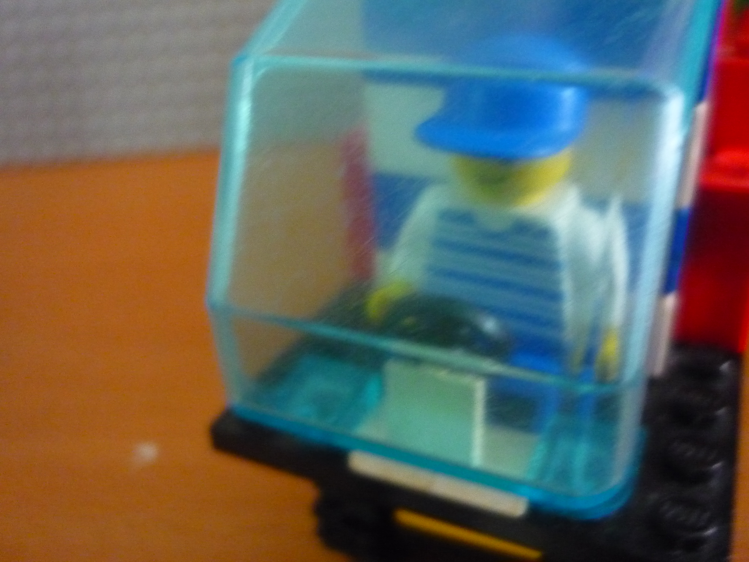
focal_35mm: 33
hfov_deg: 55.4
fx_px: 714
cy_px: 281
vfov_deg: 42.9
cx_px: 374
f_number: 2.8
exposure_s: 1/15
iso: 800
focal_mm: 5.5
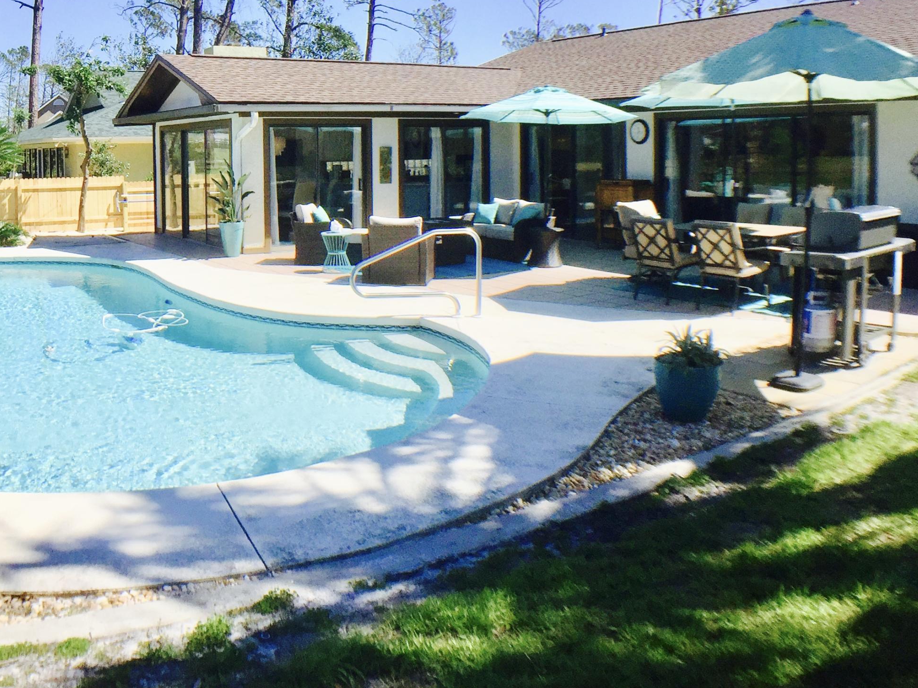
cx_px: 285
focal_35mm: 45
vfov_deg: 31.6
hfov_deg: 41.4
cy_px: 164
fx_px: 1193
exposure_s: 1/3300
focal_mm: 4.15
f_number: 2.2
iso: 32
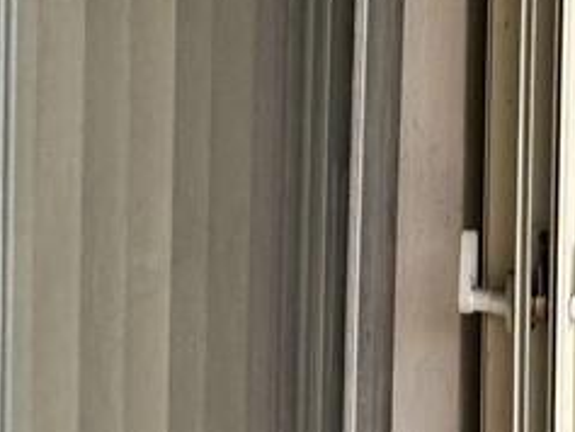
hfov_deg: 11.9
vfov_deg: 9.1
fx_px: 2692
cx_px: -138
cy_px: 80
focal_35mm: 162
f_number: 1.78
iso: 80
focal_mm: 6.76
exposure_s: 1/473
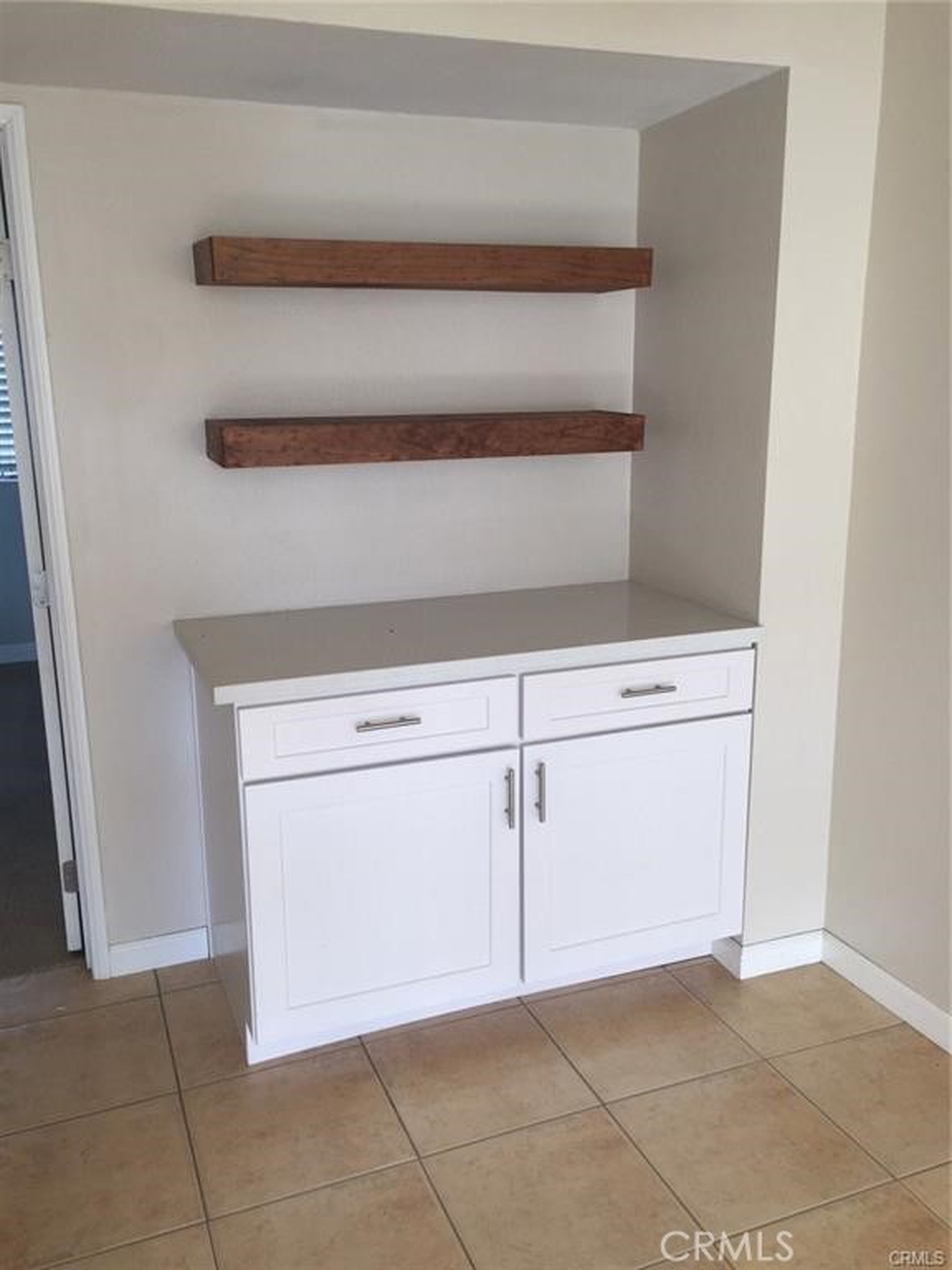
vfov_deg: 61.7
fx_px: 1063
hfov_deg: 48.2
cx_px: 476
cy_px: 635
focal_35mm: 29
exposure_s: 1/60
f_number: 2.2
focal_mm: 4.15
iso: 32
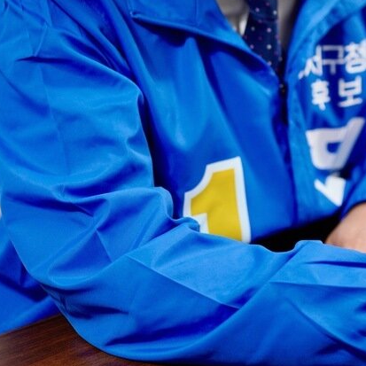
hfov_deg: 12.0
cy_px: 3
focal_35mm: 144
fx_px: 1723
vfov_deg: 12.0
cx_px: 380
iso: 200
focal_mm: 50
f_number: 1.4
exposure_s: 1/160
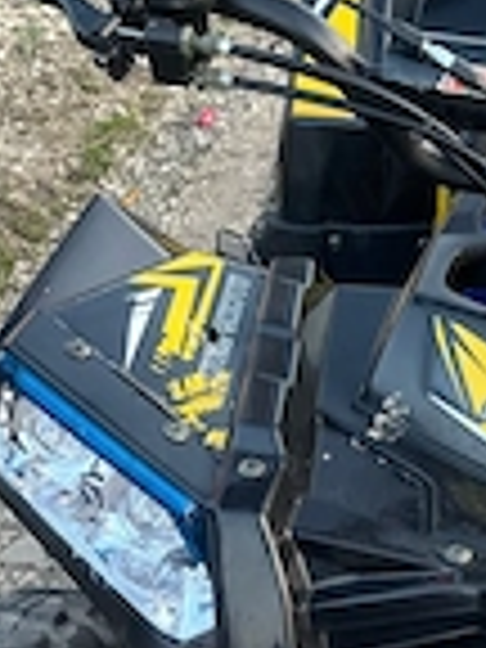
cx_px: 464
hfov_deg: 19.9
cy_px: 594
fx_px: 1348
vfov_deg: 26.1
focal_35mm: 72
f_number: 1.6
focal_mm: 5.1
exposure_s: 1/60
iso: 250
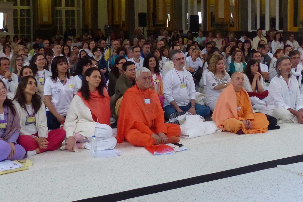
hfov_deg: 36.2
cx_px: 167
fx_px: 463
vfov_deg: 24.5
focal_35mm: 55
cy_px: 64
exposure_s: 1/60
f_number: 2.8
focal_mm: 4.5
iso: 400
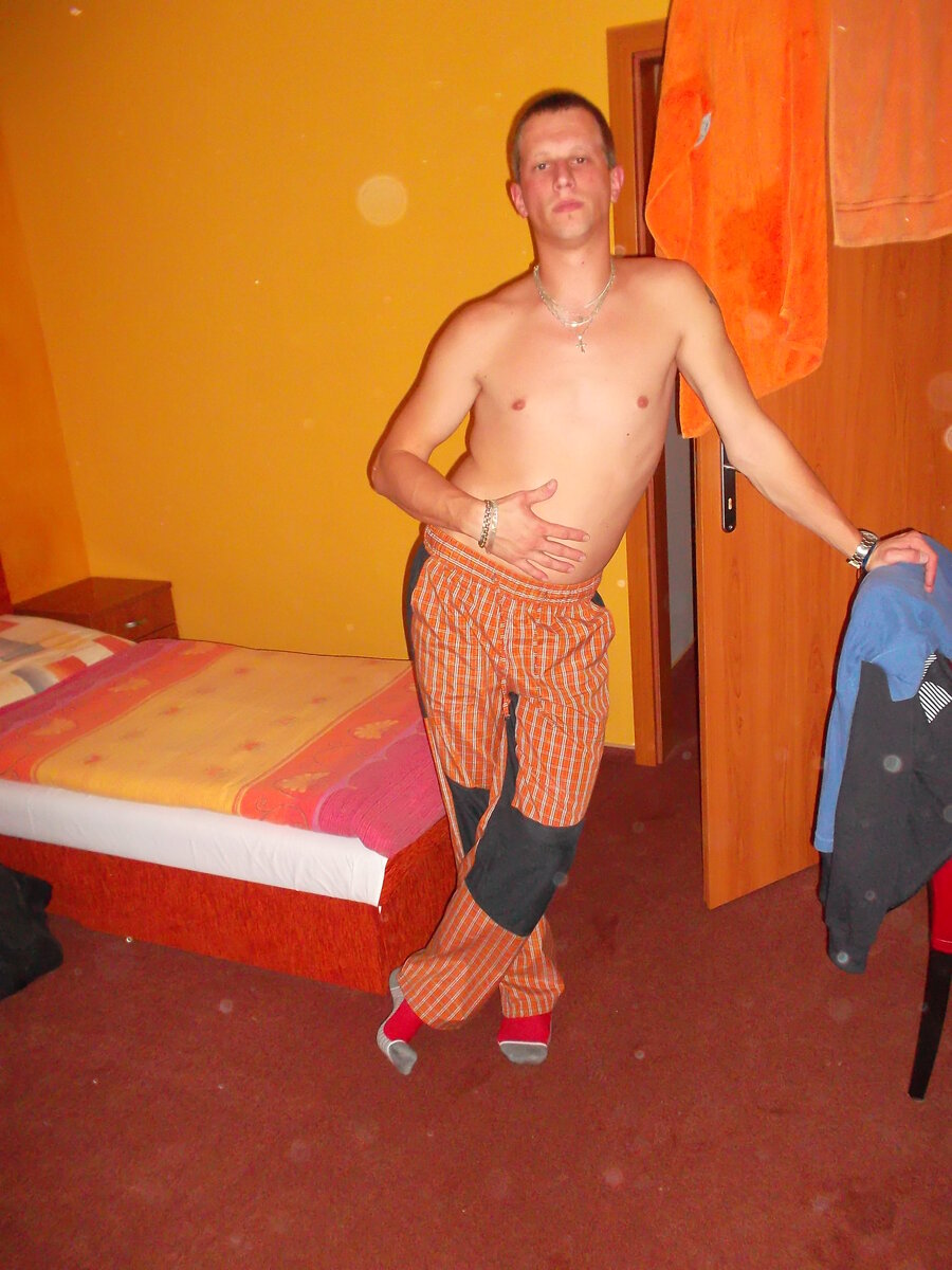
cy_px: 635
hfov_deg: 49.7
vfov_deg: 63.4
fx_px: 1027
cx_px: 476
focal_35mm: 28
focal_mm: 4.1
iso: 480
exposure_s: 1/45
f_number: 3.3
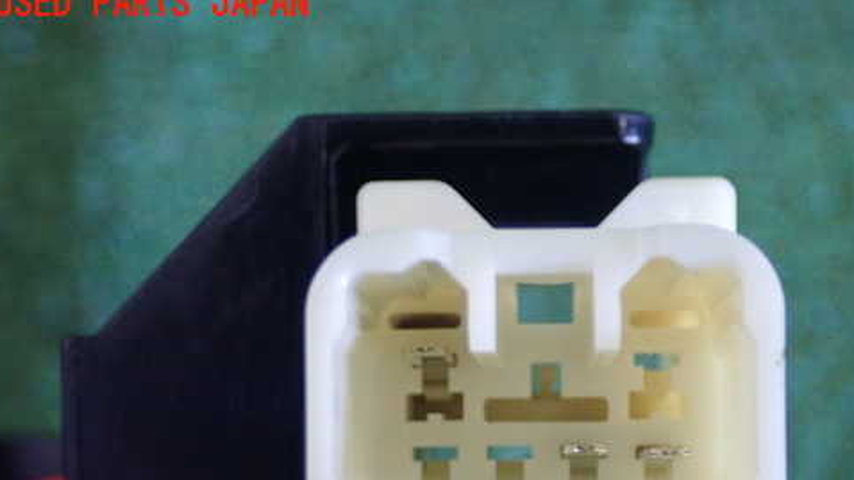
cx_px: 520
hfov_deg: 31.3
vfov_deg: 17.8
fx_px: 1517
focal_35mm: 67
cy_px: 384
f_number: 3.2
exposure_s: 1/50
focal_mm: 8.99
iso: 800
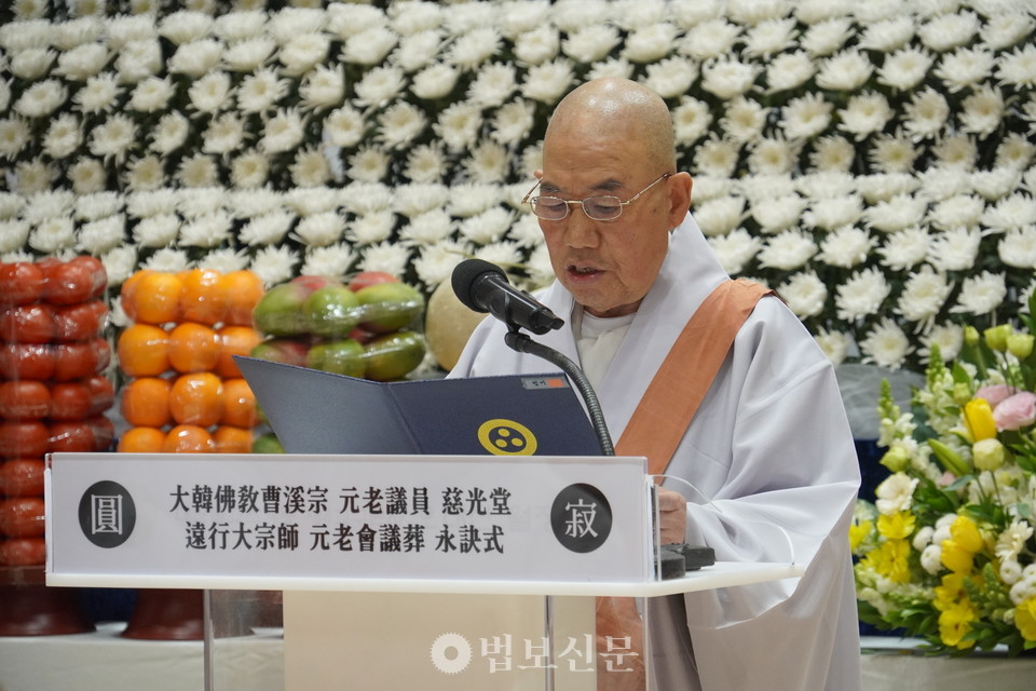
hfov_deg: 8.6
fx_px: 6863
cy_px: 346
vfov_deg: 5.8
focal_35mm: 238
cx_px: 518
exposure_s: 1/250
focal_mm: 159
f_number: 6.3
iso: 2000
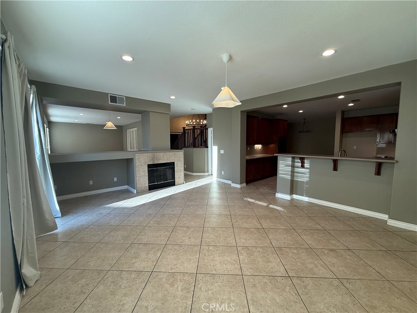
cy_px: 156
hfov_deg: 102.1
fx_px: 169
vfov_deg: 85.7
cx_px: 208
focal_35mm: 14
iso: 100
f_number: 2.2
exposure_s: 1/120
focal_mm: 2.22
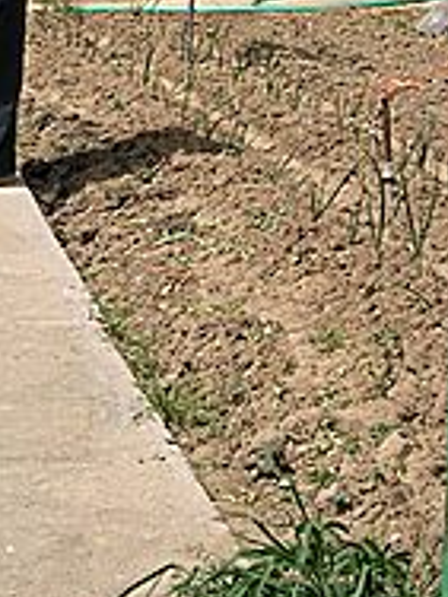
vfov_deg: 18.8
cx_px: 27
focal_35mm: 101
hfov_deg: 14.5
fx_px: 1743
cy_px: -44
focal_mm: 8
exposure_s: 1/168
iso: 100
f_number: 7.6
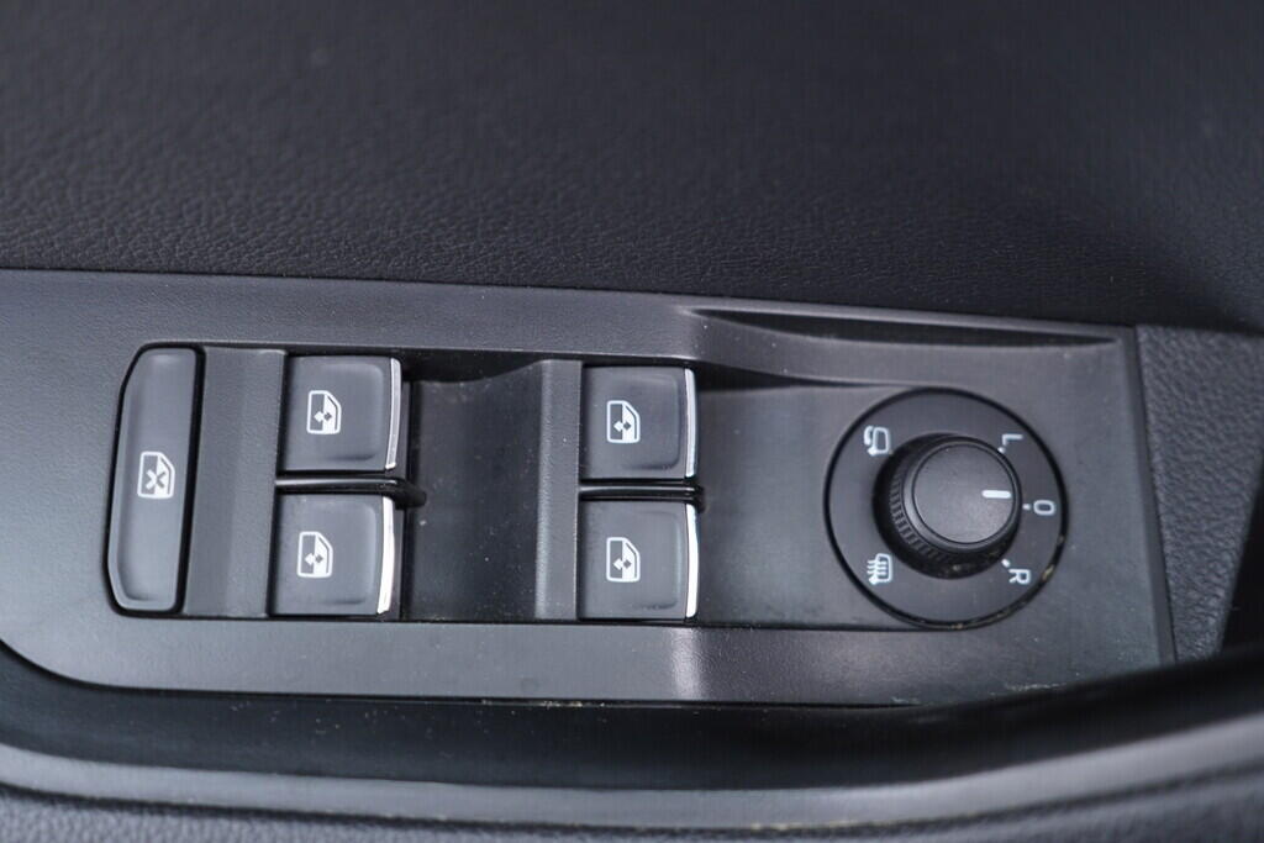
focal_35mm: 36
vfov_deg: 36.9
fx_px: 1264
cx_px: 632
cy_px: 422
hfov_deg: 53.1
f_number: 2.8
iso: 320
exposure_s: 1/40
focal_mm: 24
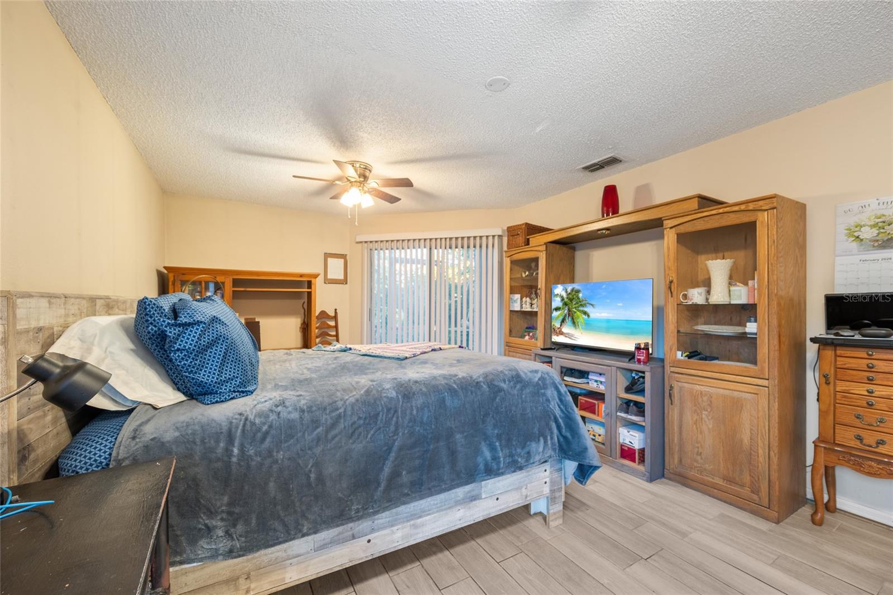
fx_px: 347
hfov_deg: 104.2
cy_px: 298
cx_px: 446
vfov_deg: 81.2
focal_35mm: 14
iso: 250
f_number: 6.3
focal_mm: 14
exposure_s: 1.6
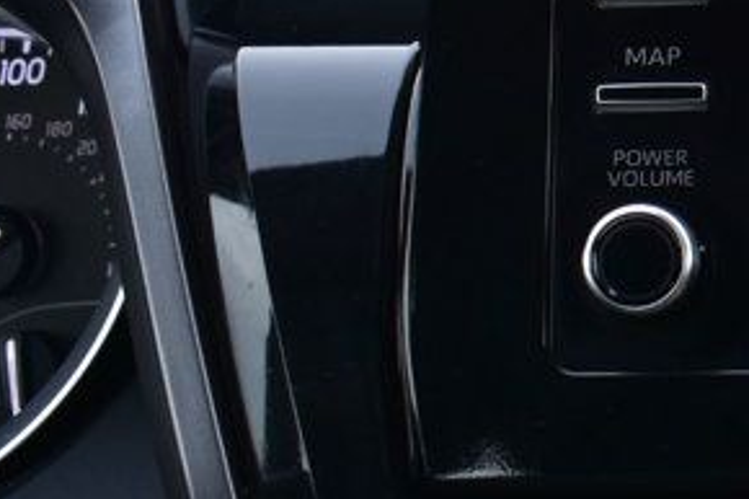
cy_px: 23
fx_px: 2204
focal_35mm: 106
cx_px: 1165
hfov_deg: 17.2
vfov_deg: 12.8
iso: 400
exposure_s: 1/50
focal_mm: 20
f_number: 8
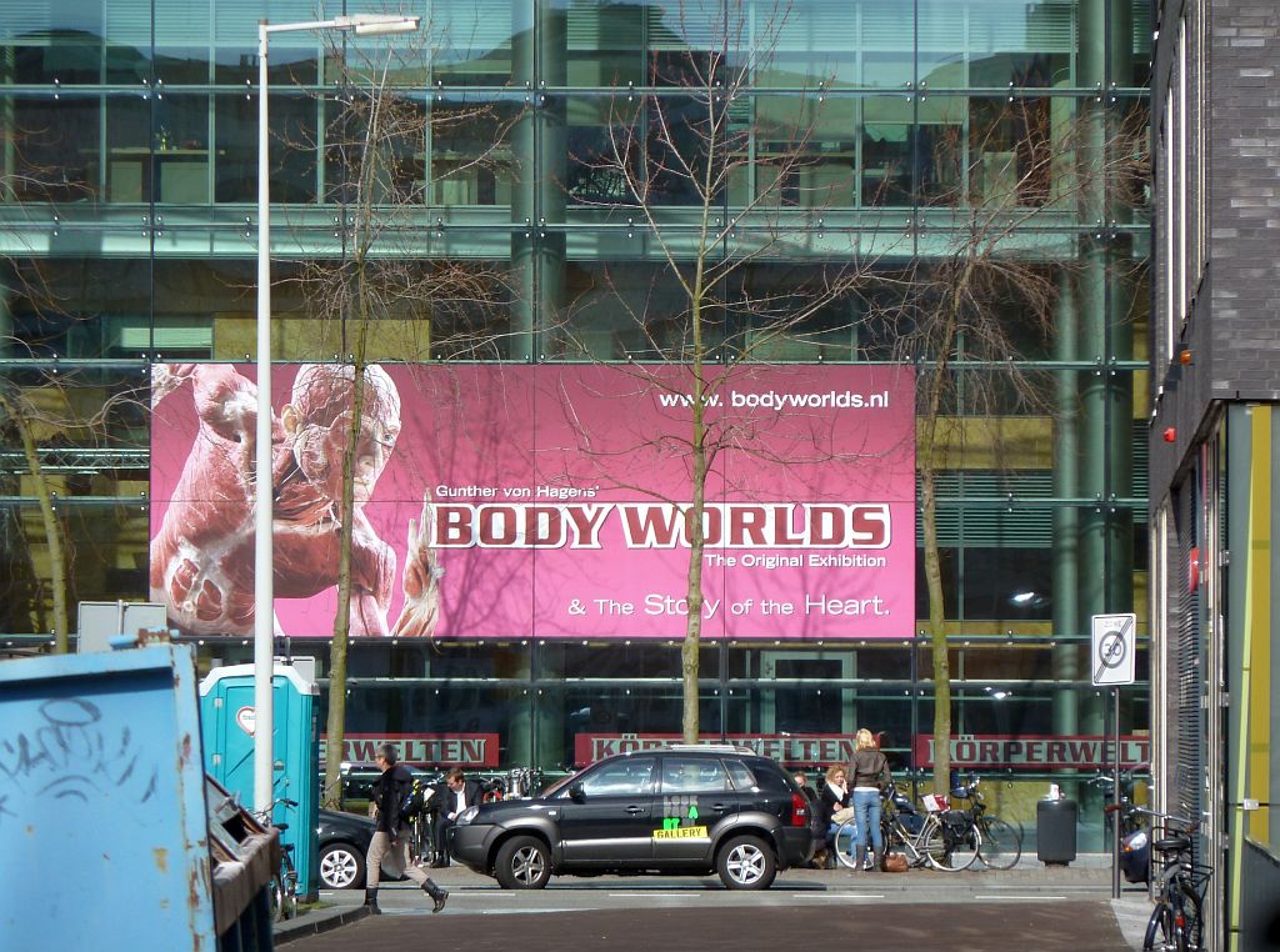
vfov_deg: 5.7
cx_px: 640
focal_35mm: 260
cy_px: 476
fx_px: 9587
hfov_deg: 7.6
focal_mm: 42.6
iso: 80
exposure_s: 1/400
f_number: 4.7
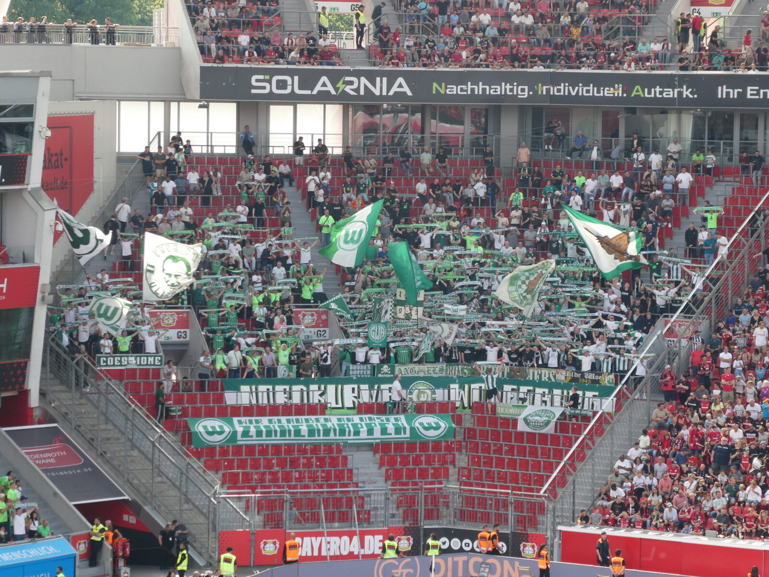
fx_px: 3354
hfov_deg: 13.1
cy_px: 288
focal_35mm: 151
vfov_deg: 9.8
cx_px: 384
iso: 80
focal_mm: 27.1
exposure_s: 1/80
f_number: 5.4
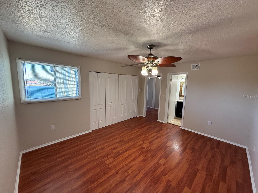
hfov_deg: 102.1
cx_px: 129
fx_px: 104
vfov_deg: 85.7
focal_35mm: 14
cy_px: 96
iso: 250
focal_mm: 2.22
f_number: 2.2
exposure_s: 1/120
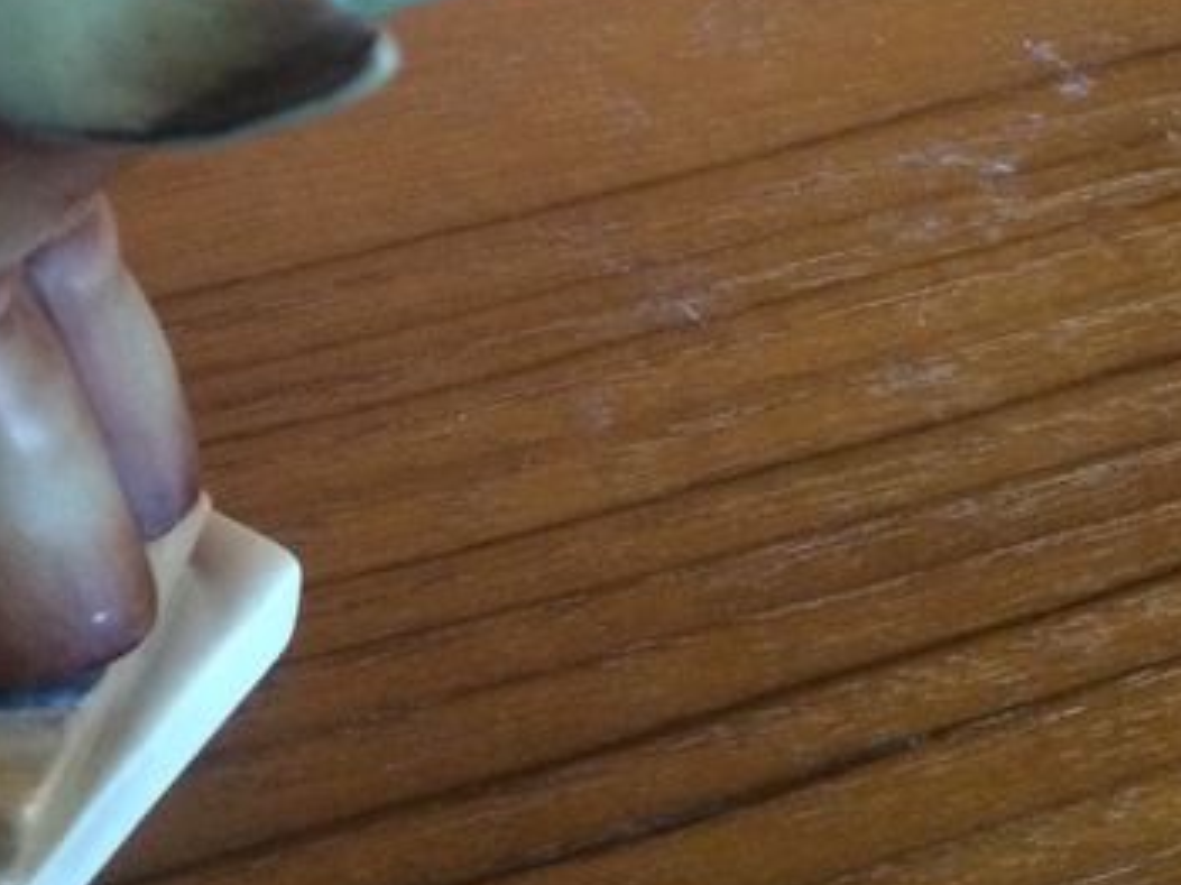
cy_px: -42
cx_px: -37
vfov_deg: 18.5
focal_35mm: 77
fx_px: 2626
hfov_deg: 24.1
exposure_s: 1/15
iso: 320
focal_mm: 4.12
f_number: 2.2
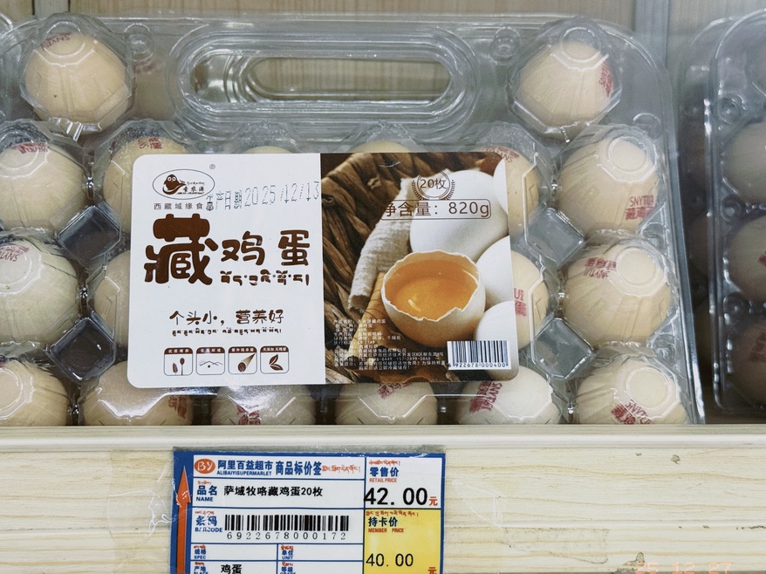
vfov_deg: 26.1
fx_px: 1239
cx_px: 341
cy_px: 283
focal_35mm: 56
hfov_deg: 34.3
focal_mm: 6.76
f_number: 1.78
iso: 125
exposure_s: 1/50
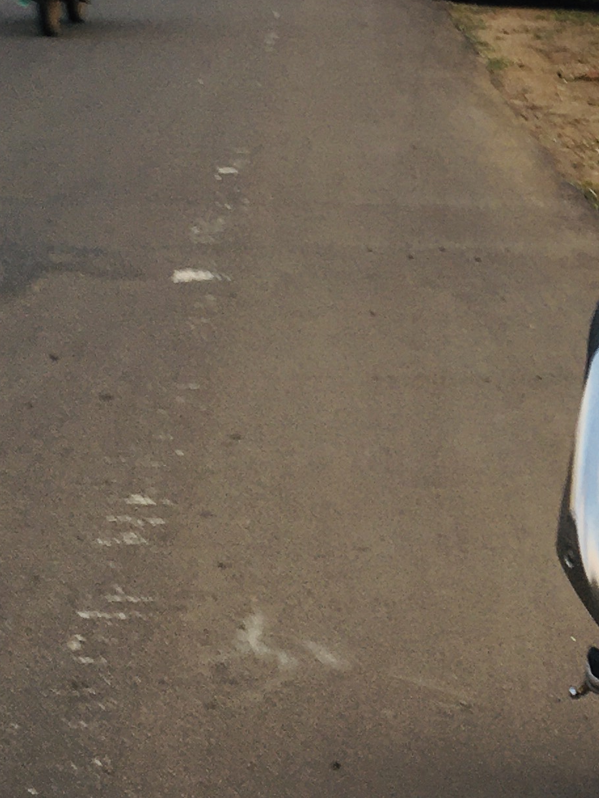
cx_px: 751
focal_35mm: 96
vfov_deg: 20.1
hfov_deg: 14.8
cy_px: 119
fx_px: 2214
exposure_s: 1/50
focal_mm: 4.15
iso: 25
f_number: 2.2
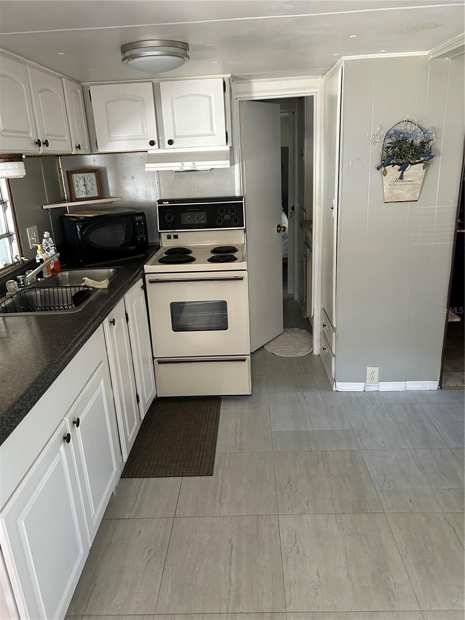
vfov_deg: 67.3
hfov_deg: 53.1
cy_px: 310
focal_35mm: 26
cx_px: 232
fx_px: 466
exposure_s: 1/60
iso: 320
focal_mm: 5.7
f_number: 1.5
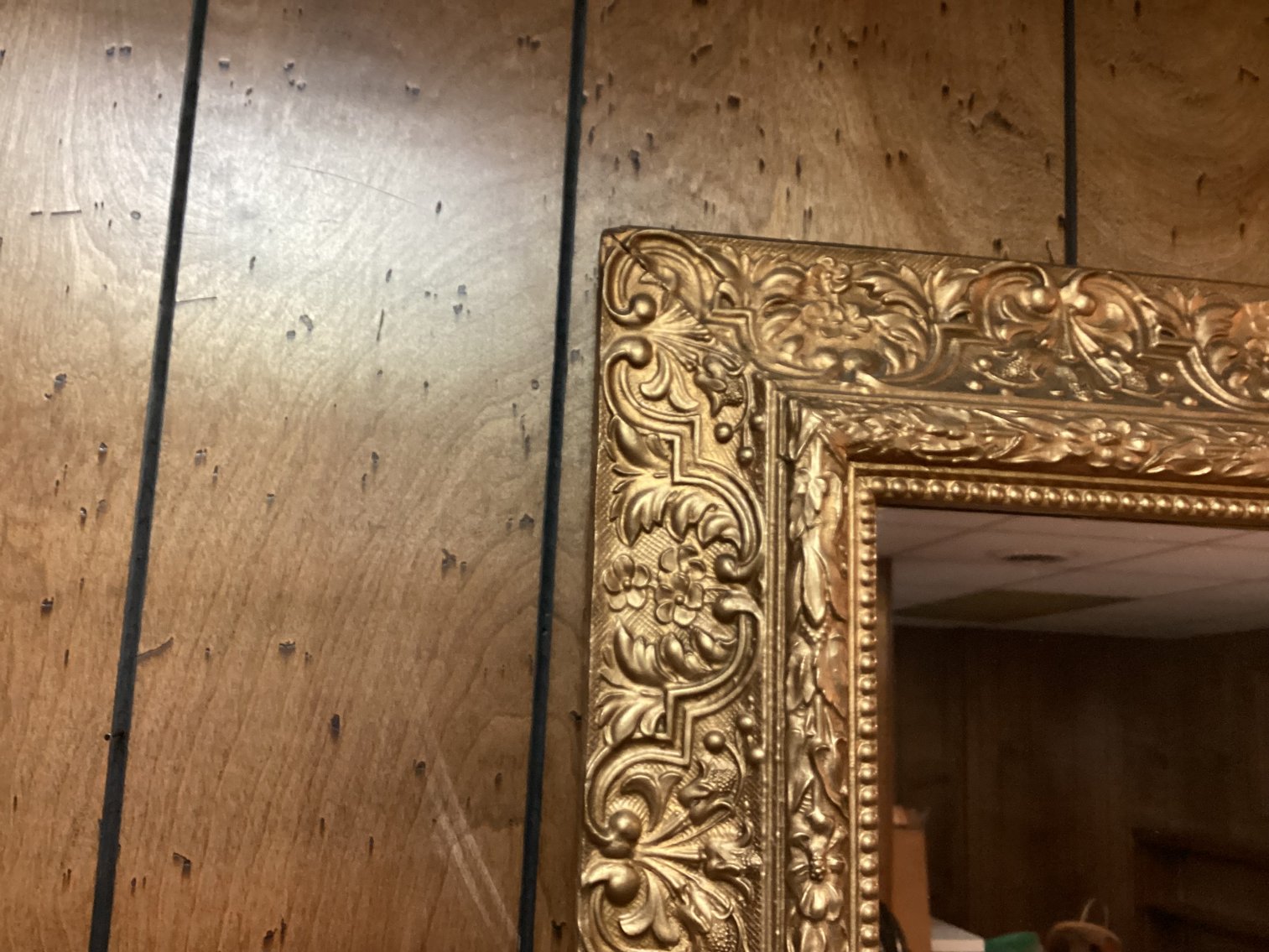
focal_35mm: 31
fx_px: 1137
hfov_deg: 58.3
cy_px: 476
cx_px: 634
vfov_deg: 45.4
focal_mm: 3.3
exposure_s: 1/40
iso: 400
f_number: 2.4
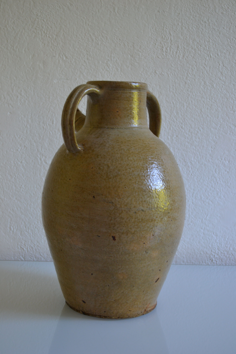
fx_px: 472
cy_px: 177
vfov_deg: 41.1
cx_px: 118
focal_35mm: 48
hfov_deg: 28.1
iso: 400
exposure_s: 1/20
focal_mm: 32
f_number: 4.8
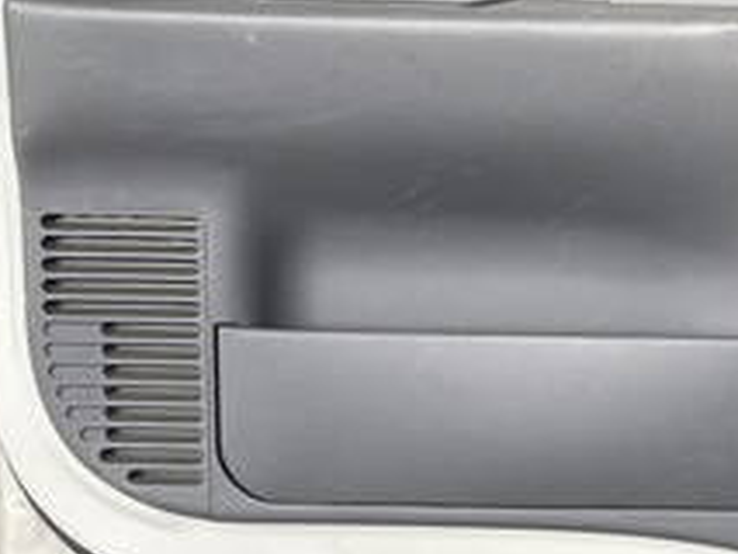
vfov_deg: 18.9
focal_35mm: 78
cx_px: 887
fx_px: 1664
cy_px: 208
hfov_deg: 22.9
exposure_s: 1/186
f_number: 1.6
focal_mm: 4.2
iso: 32
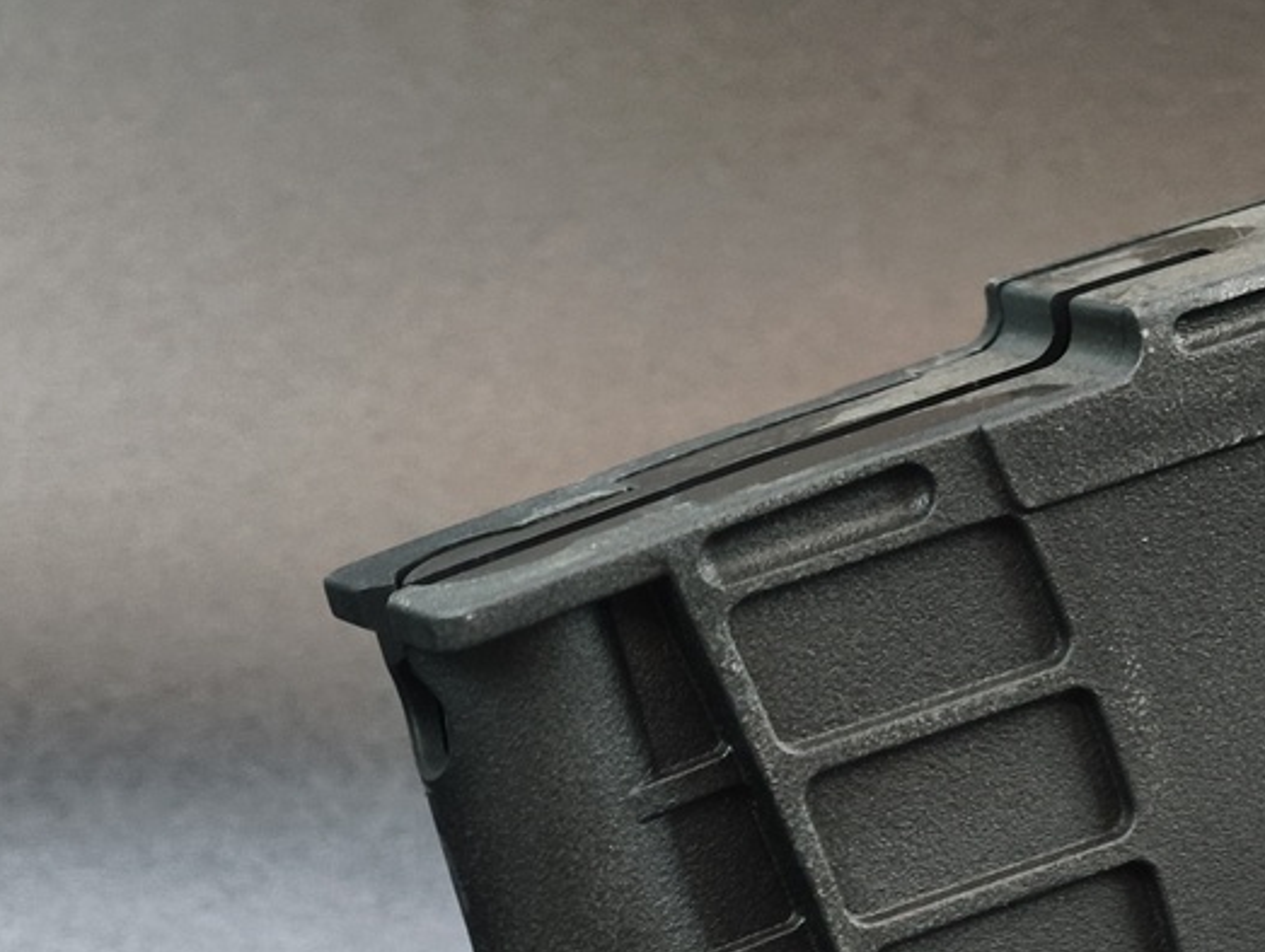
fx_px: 7138
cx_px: 994
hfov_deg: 10.1
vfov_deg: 7.6
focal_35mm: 195
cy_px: 807
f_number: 2.67
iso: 2951
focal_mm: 22.48
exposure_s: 1/20
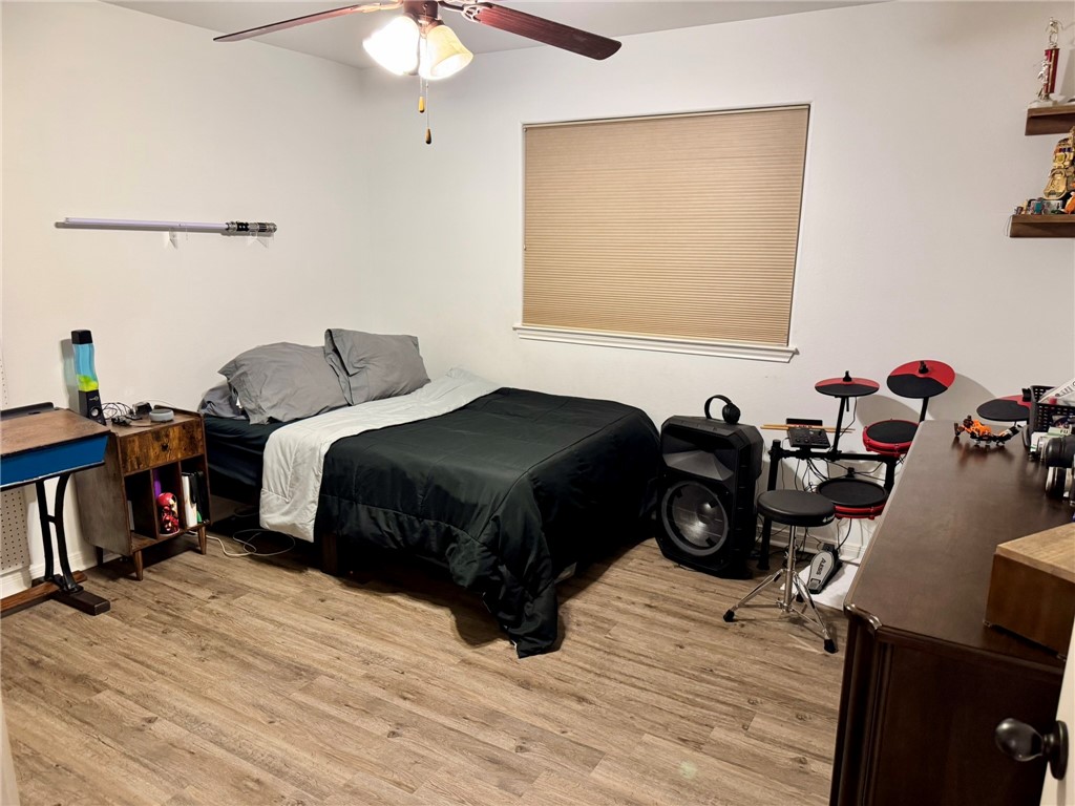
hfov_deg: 71.6
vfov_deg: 56.8
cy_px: 403
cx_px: 538
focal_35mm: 24
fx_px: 745
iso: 320
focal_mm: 6.76
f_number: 1.78
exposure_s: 1/60
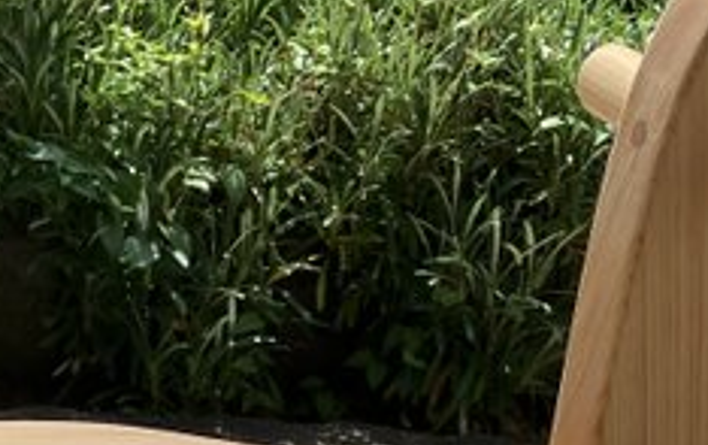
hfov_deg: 19.2
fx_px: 2087
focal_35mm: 108
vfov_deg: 11.6
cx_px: 253
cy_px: 690
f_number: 1.8
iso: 32
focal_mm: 3.99
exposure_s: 1/1517
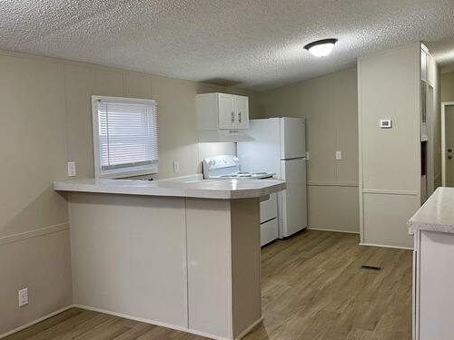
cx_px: 253
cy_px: 151
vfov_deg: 44.1
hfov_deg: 56.7
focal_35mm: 32
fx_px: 420
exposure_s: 1/60
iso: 100
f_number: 1.6
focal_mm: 5.1
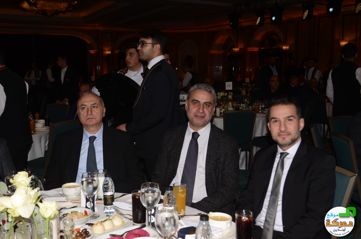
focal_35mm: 36
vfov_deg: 36.7
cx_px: 180
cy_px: 120
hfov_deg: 53.2
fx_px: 360
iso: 100
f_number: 4.5
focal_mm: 24
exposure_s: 1/250
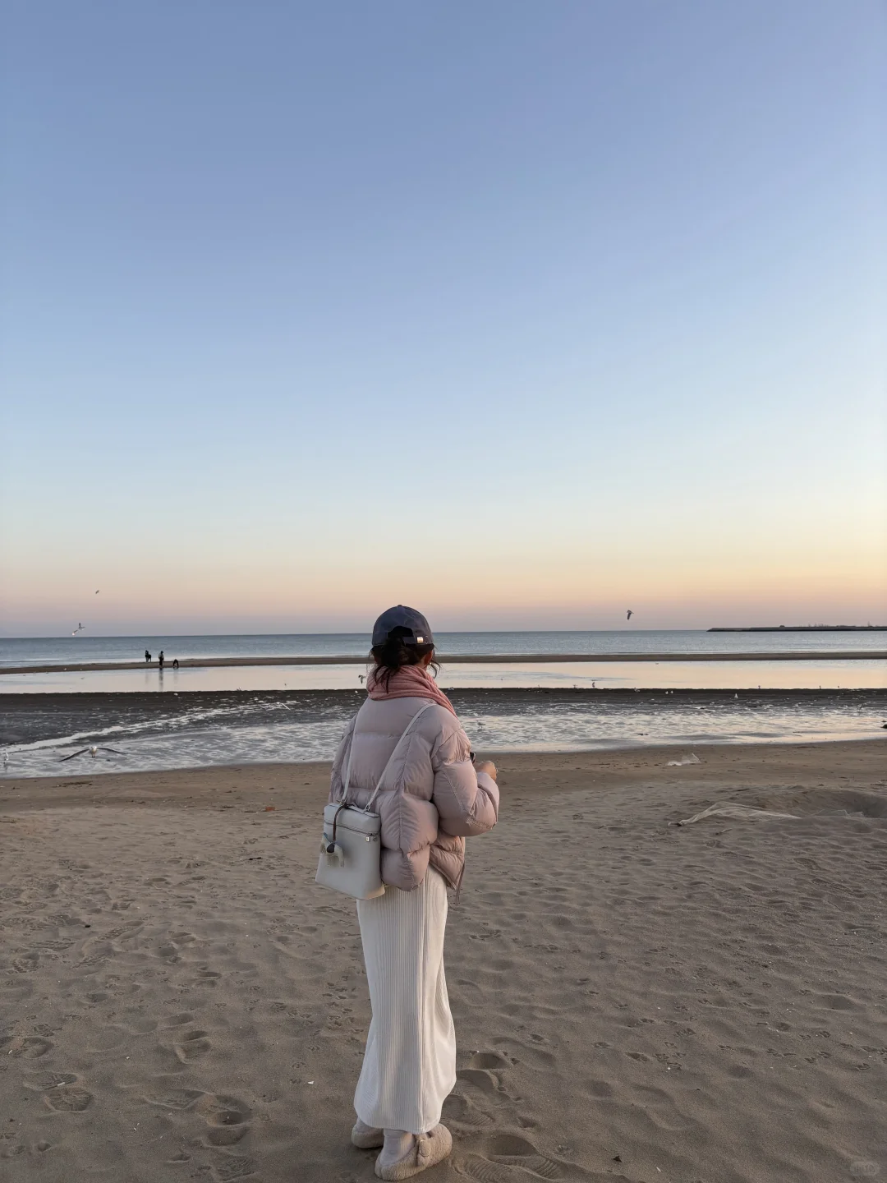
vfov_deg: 67.3
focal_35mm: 26
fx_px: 888
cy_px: 592
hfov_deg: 53.1
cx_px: 444
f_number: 1.6
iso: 50
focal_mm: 5.96
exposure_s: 1/384
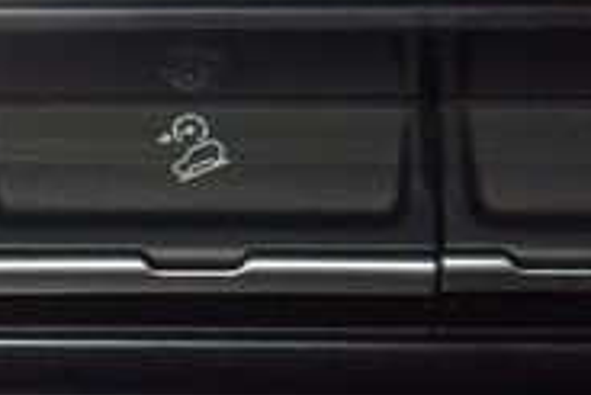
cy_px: 130
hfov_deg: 5.5
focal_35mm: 366
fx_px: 6013
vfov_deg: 3.8
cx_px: -424
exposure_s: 1/125
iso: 100
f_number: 8
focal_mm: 70
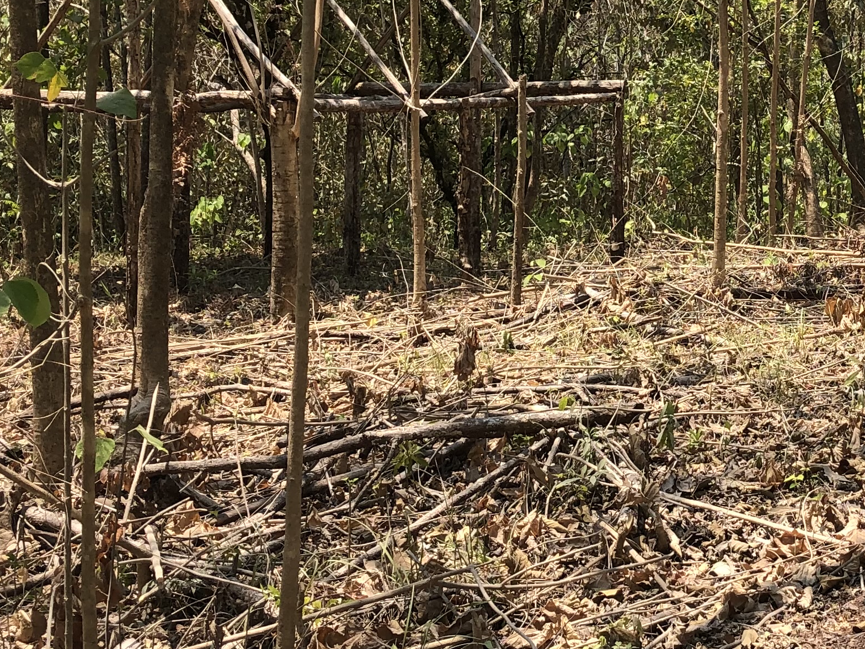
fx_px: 1799
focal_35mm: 72
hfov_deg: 26.3
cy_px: 217
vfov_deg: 20.4
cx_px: 752
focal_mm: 4
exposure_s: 1/906
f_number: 1.8
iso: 20
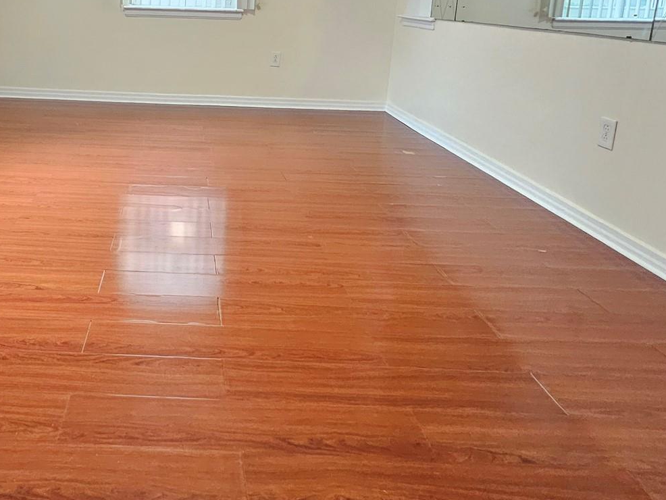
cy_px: 89
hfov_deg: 62.1
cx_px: 177
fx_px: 520
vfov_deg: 48.1
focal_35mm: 27
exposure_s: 1/30
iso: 400
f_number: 2.2
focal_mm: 1.74
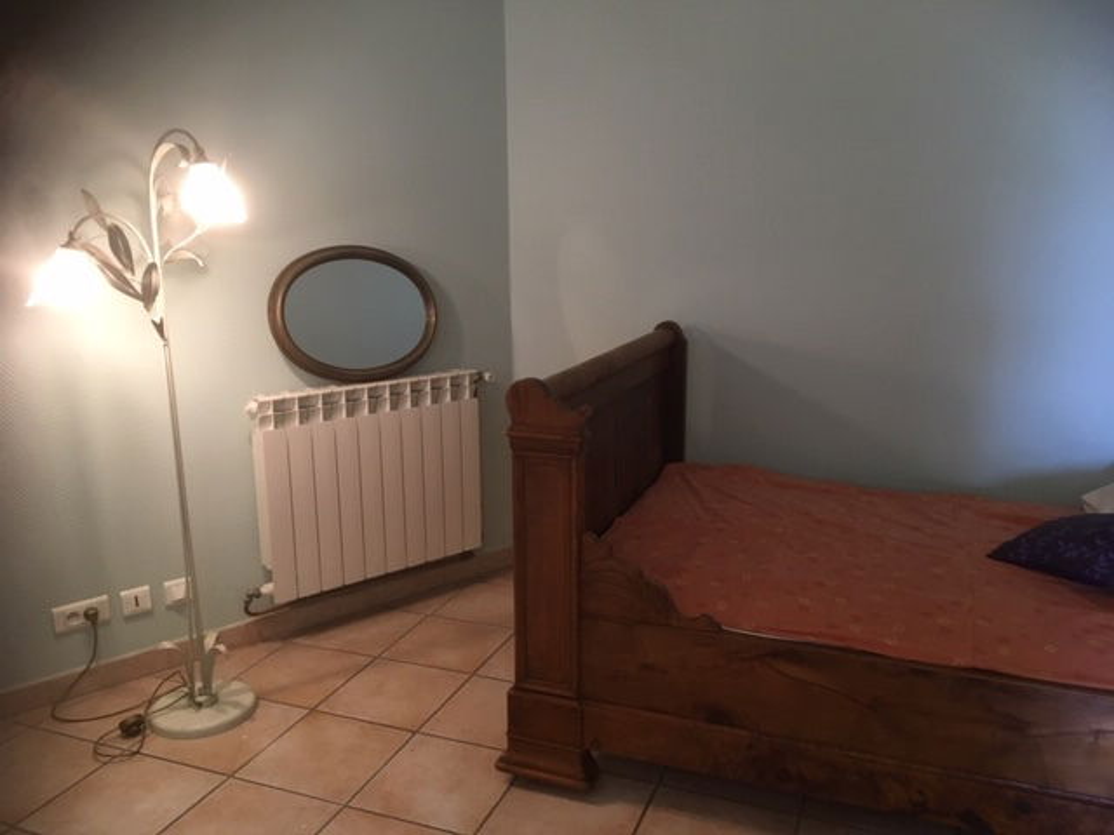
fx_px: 933
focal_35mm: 29
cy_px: 418
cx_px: 557
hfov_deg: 61.7
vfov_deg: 48.2
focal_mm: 4.15
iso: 160
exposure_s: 1/33
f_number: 2.2
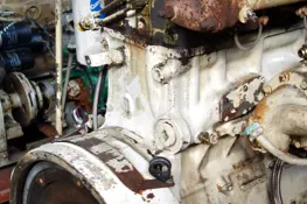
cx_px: 214
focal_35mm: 66
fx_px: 562
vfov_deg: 20.6
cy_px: 121
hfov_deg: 30.2
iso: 125
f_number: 1.8
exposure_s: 1/40
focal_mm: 10.4
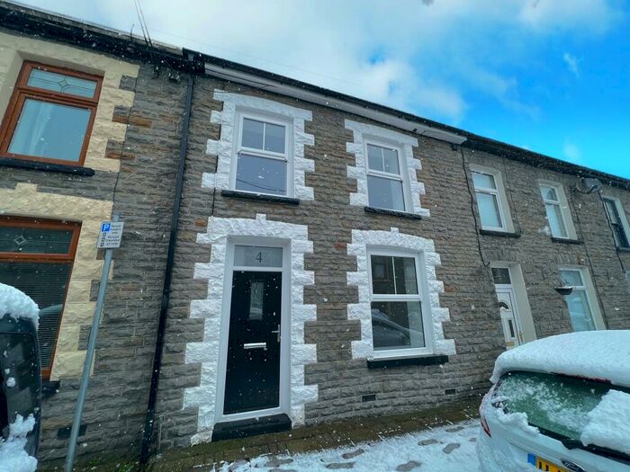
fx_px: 237
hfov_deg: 106.2
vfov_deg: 89.9
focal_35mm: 13
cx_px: 315
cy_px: 236
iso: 32
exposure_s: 1/455
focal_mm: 1.57
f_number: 1.8
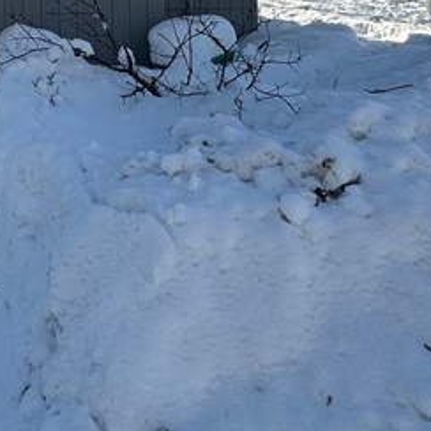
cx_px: 46
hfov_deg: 31.3
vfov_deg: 28.1
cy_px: -101
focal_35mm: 52
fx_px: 733
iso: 50
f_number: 2.2
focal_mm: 2.22
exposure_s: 1/1062
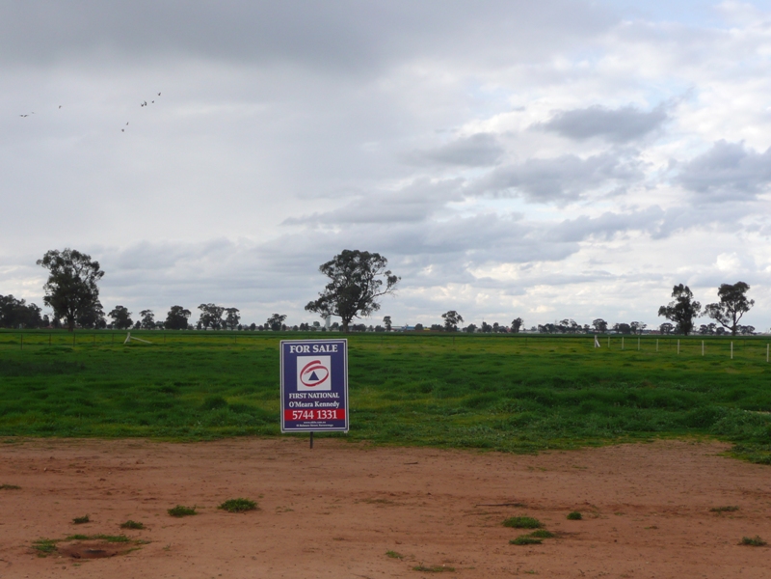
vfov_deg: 26.6
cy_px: 290
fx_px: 1225
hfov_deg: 34.9
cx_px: 386
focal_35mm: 55
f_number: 4.3
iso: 100
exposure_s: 1/200
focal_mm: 9.1
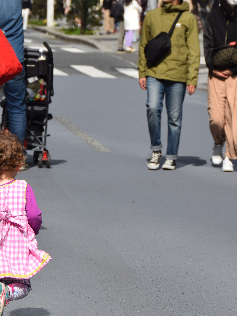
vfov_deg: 8.4
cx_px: 100
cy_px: 143
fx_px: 2164
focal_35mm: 237
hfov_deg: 6.3
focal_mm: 82
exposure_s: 1/1000
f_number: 8
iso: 200
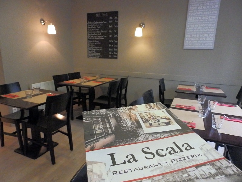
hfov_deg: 76.4
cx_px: 121
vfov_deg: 61.1
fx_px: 154
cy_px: 91
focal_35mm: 22
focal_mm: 4
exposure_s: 1/160
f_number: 3.4
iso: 1600
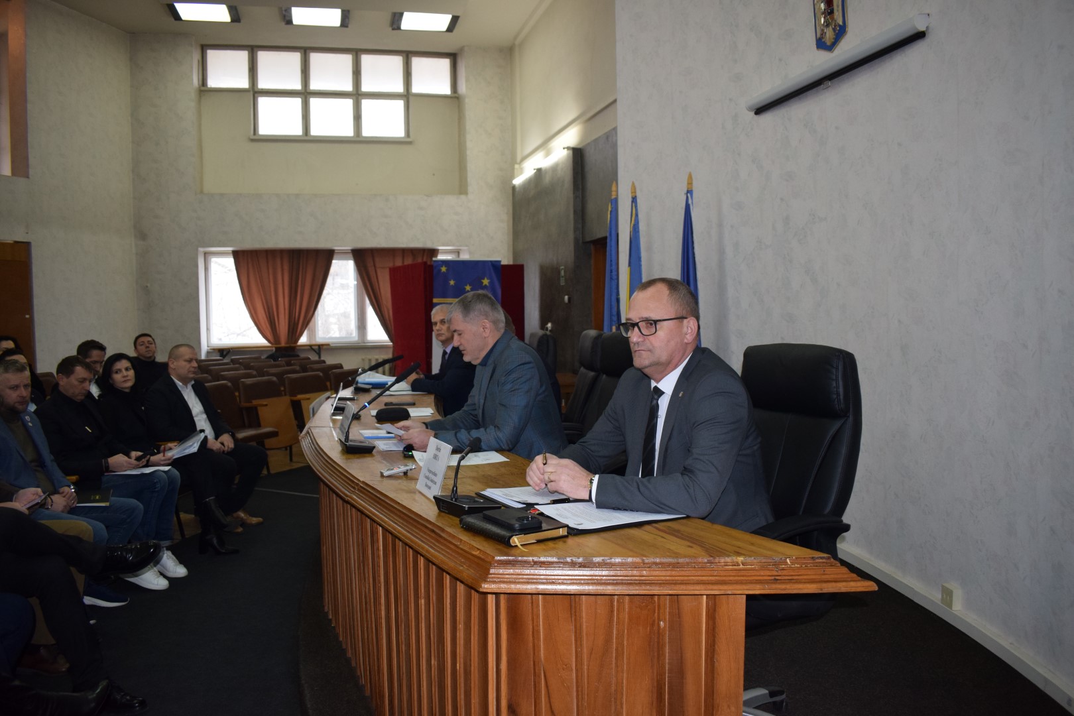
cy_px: 358
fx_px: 805
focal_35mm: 27
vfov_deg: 47.9
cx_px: 537
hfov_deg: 67.4
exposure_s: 1/80
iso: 800
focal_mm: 18
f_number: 4.5
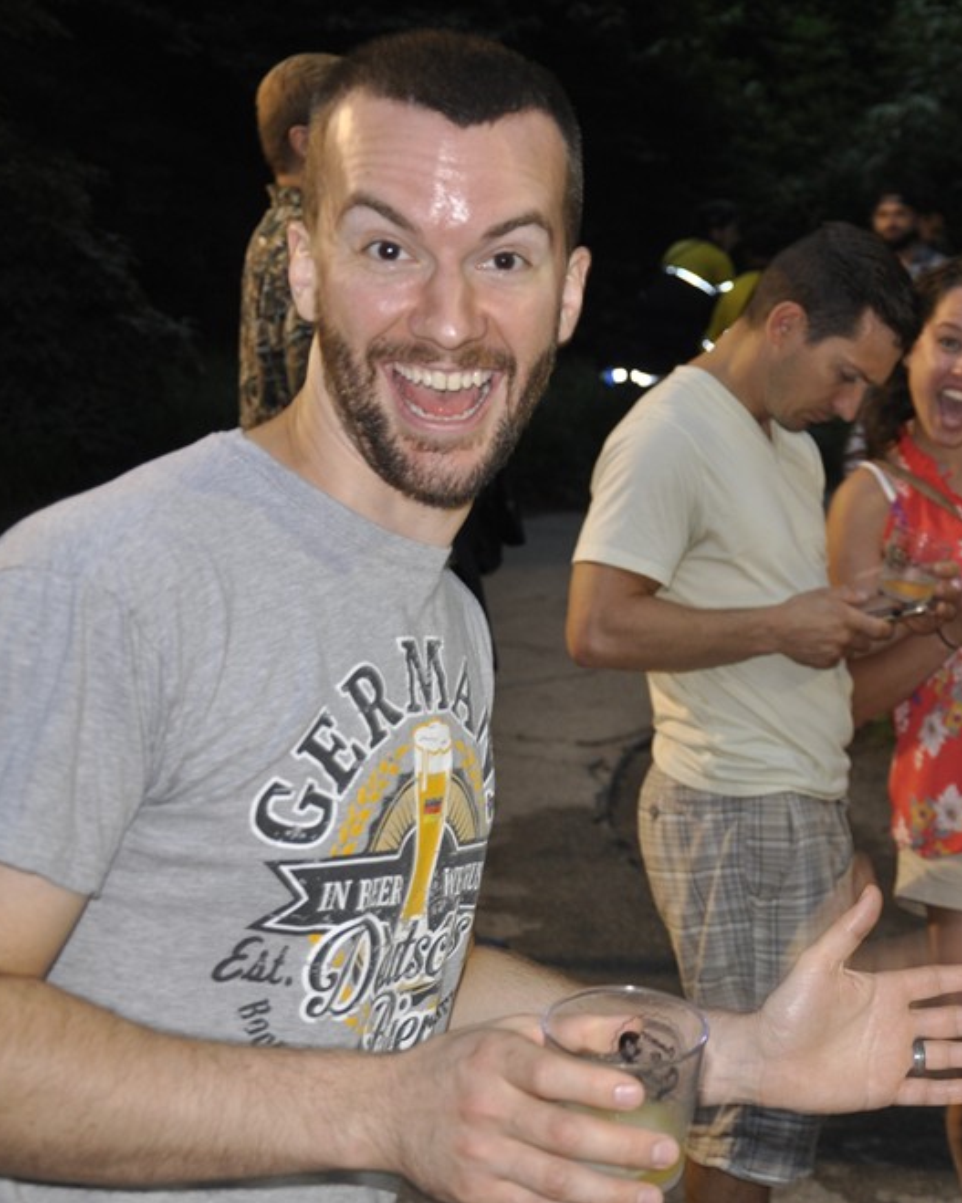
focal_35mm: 75
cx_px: 862
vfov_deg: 25.5
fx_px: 2660
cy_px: 602
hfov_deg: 20.1
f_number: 4.5
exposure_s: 1/60
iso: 400
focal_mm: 35
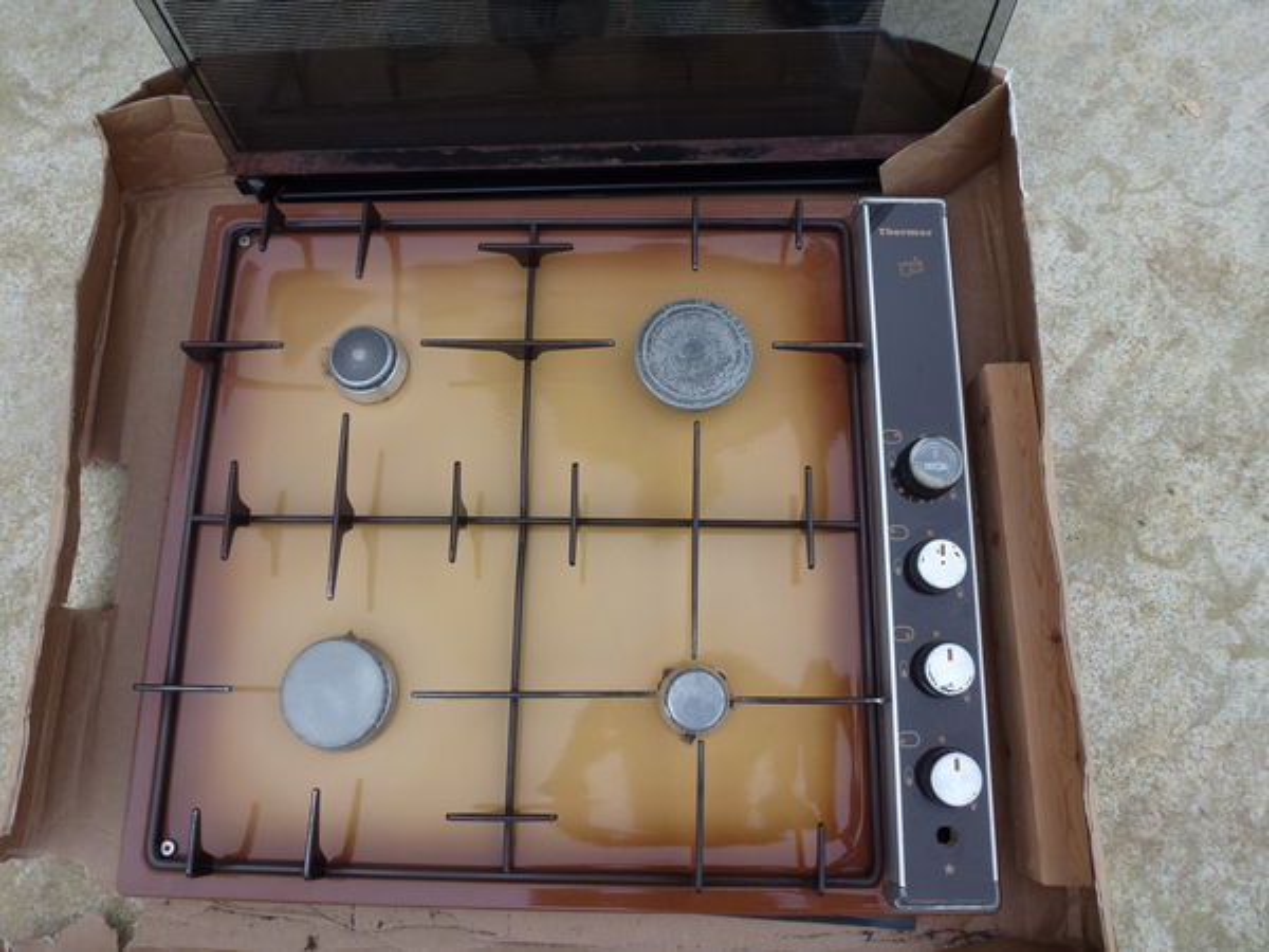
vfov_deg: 56.8
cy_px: 476
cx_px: 634
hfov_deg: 71.6
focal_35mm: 24
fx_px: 880
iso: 100
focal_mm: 4.3
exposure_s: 1/125
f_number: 3.3
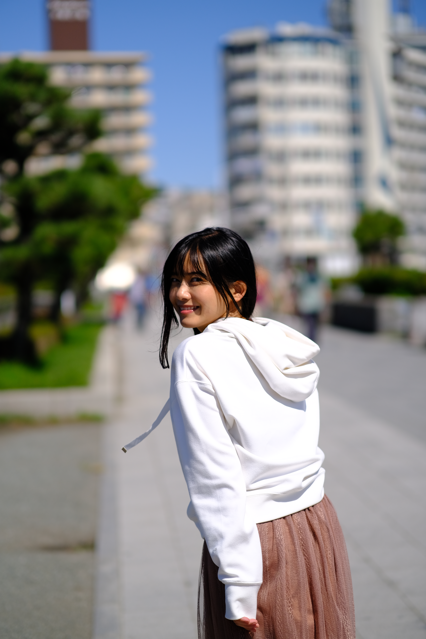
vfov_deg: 24.2
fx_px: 1491
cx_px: 213
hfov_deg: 16.3
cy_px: 320
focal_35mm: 84
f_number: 1.2
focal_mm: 56
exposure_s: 1/13000
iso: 160
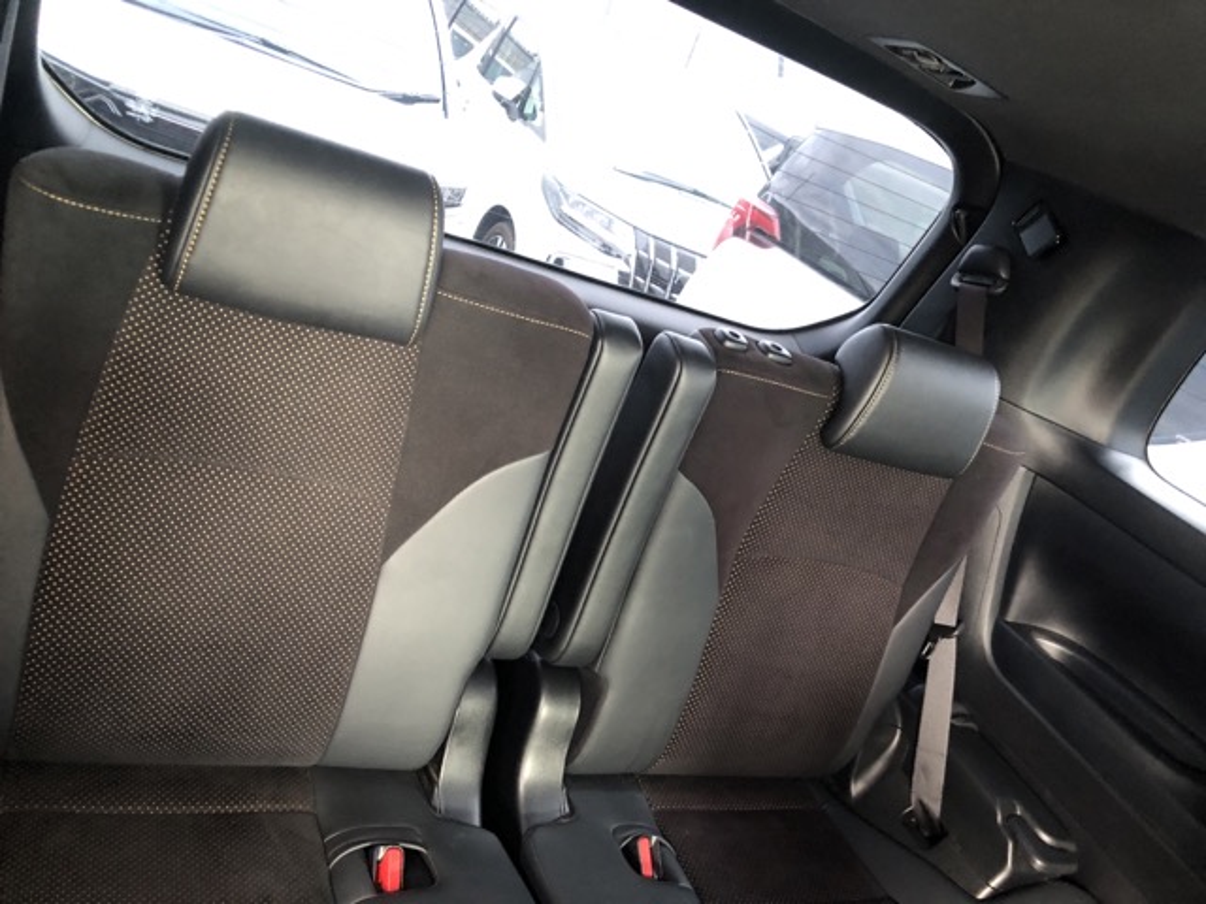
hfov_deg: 63.4
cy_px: 452
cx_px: 603
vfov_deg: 49.7
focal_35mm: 28
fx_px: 976
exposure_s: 1/5
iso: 100
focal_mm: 3.99
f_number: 1.8
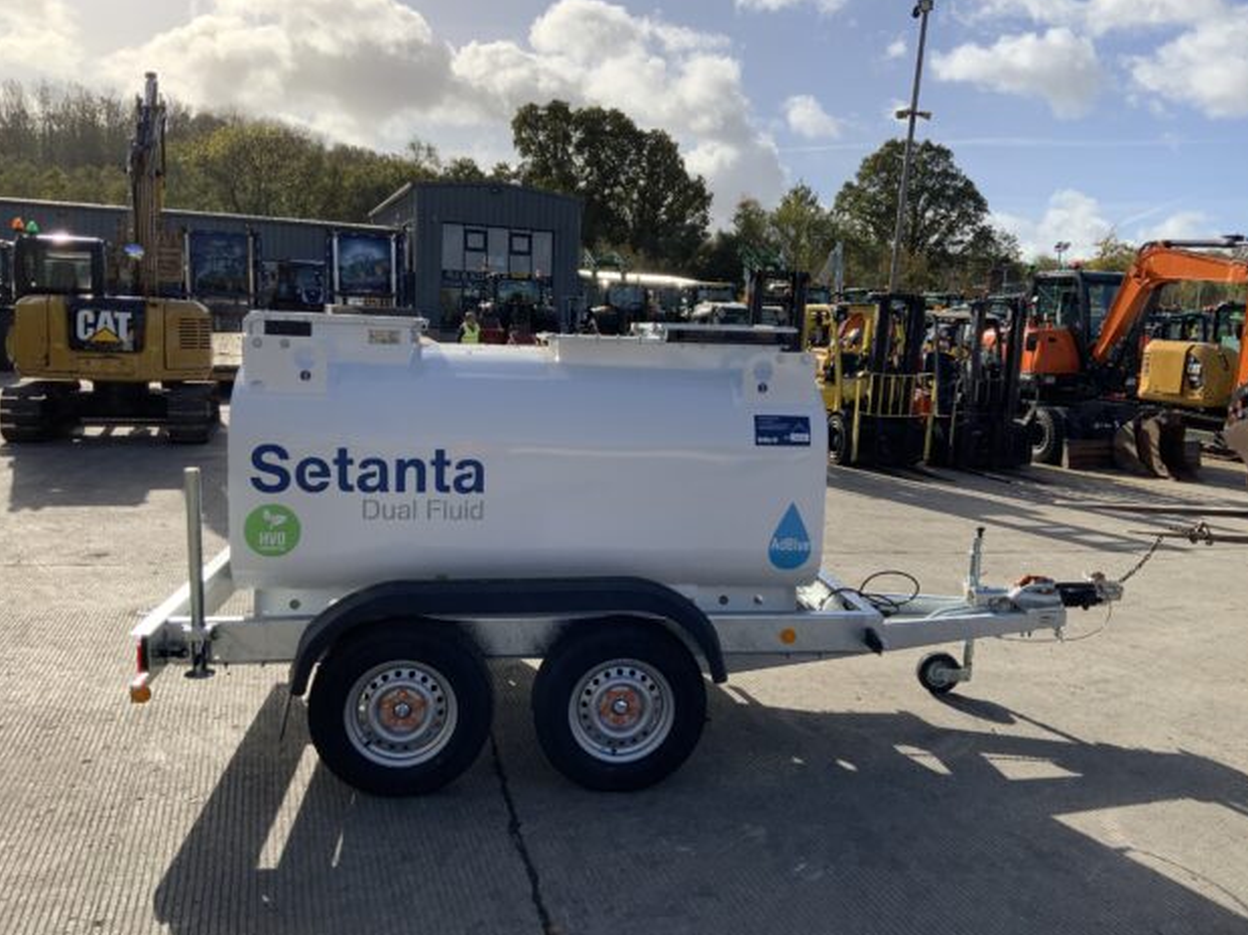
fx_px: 1081
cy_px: 465
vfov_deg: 46.8
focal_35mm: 30
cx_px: 633
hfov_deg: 60.0
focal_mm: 3
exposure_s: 1/2141
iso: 16
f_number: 1.8
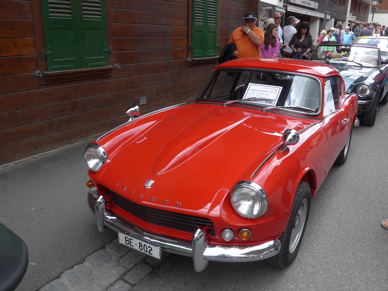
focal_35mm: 31
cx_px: 194
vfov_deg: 45.4
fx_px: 347
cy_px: 146
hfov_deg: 58.4
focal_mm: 6.5
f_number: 2.8
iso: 80
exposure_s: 1/250
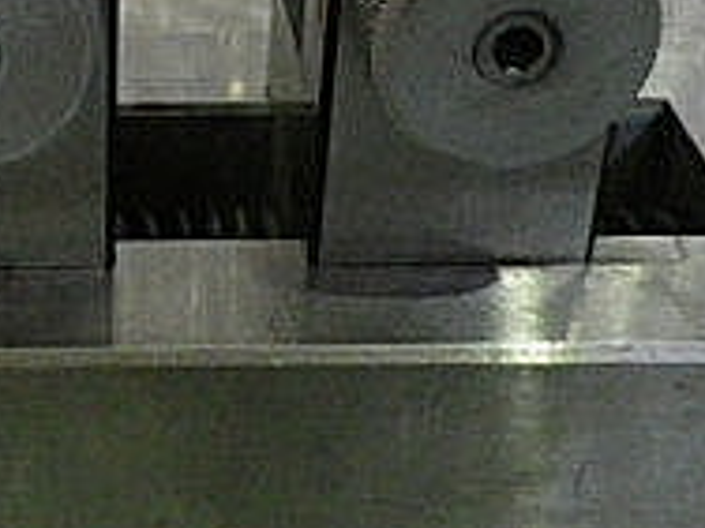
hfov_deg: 22.3
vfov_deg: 17.3
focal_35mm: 85
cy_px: 135
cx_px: 30
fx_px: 1731
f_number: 3.5
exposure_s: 1/25
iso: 400
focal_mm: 4.5
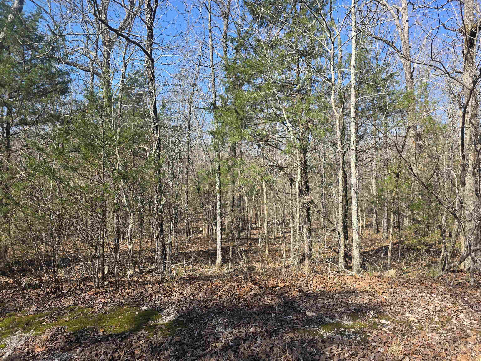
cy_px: 180
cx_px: 240
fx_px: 320
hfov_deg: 73.9
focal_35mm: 23
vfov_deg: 58.9
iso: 80
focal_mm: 6.3
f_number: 1.7
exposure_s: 1/1957
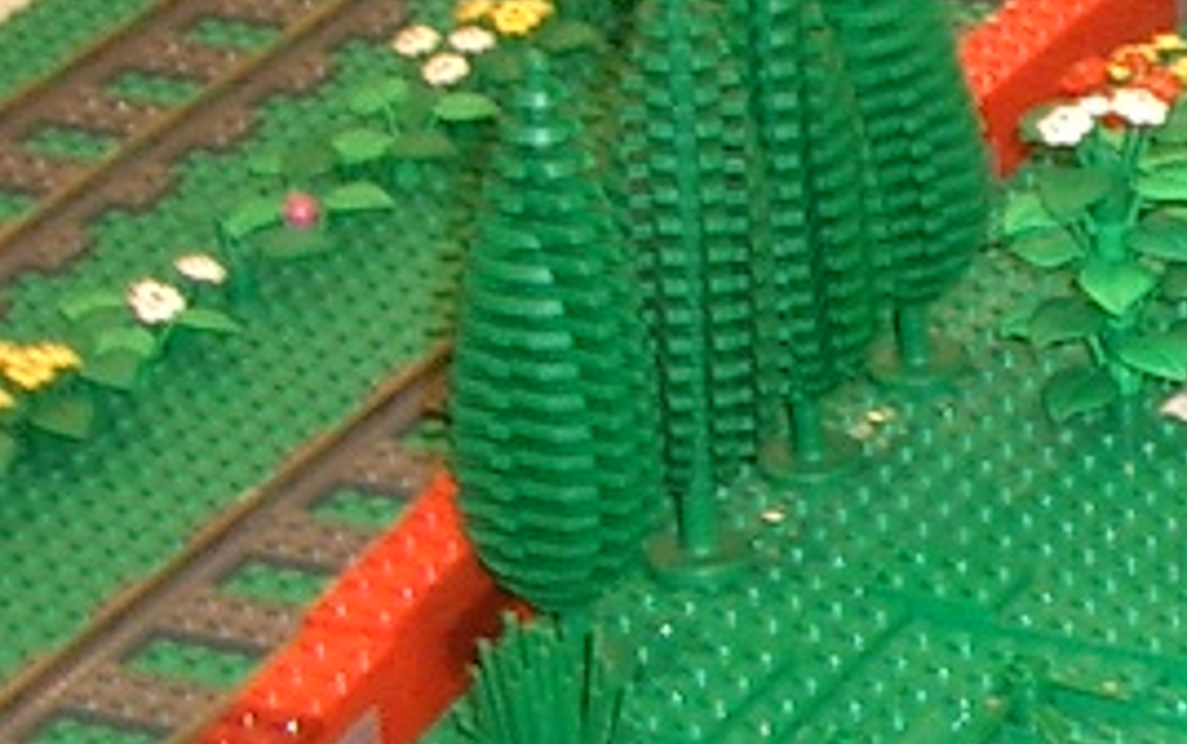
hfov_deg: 11.2
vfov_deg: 7.3
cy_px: 1089
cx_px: 1913
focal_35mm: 177
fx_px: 5731
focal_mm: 5.8
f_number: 2.6
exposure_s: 1/40
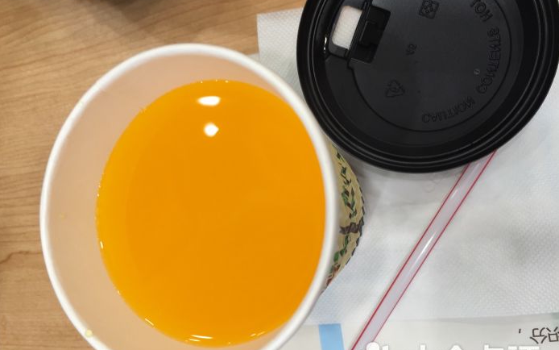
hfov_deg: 61.2
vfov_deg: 40.6
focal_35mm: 31
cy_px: 192
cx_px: 279
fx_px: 472
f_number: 2.2
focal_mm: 4.15
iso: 40
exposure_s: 1/50
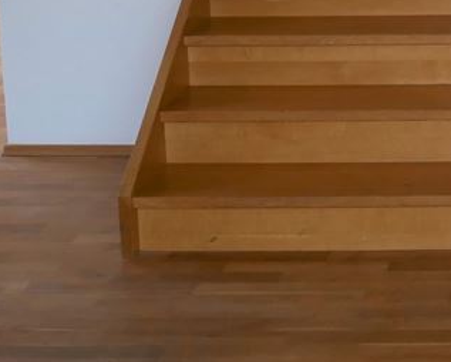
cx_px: 609
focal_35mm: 82
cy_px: -122
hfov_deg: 20.9
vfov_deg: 17.5
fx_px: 1095
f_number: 3.5
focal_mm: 13
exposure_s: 1/60
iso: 800
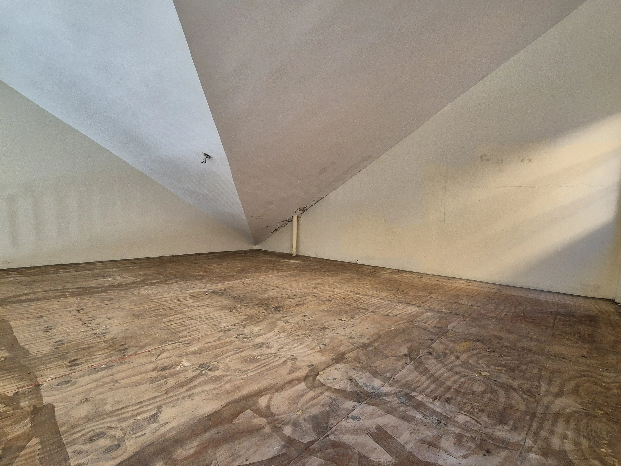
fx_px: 287
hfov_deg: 94.5
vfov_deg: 77.8
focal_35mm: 16
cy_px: 259
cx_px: 309
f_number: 2.2
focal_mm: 2.2
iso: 200
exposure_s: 1/60
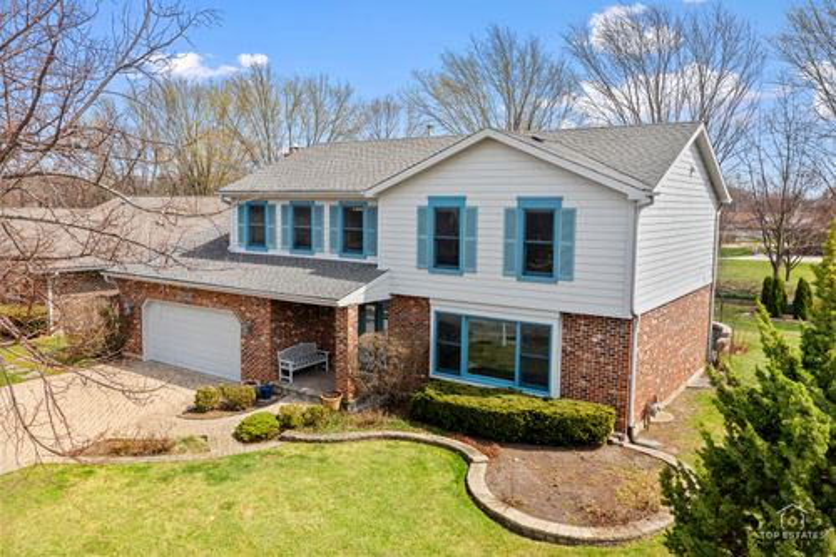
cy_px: 278
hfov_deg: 65.5
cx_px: 418
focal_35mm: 28
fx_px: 650
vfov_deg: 46.4
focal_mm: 10.26
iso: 100
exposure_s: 1/320
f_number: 6.3
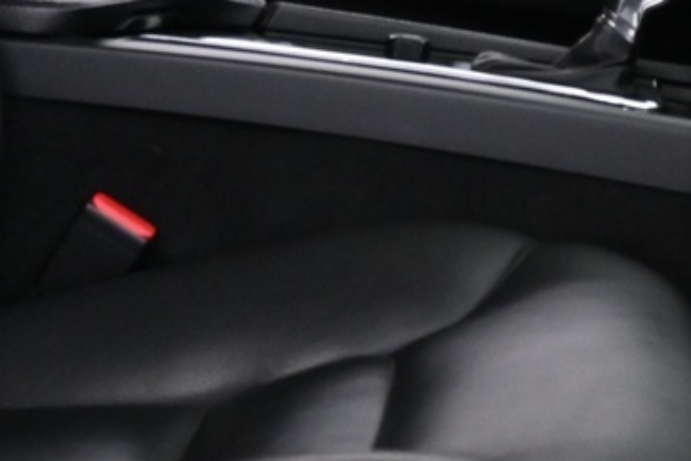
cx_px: 537
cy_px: 82
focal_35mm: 107
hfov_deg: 18.9
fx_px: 2054
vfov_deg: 12.7
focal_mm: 16
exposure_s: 1/25
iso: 2000
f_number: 3.5
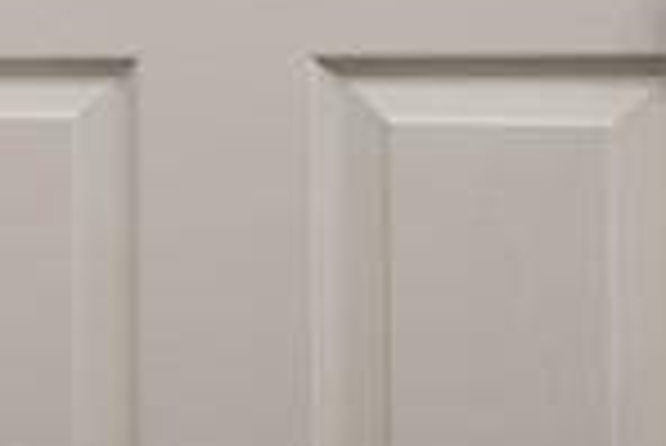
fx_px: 1796
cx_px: -900
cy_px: 36
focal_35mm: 97
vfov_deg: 14.0
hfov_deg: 14.5
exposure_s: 1/13
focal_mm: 14
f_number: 9
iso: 800
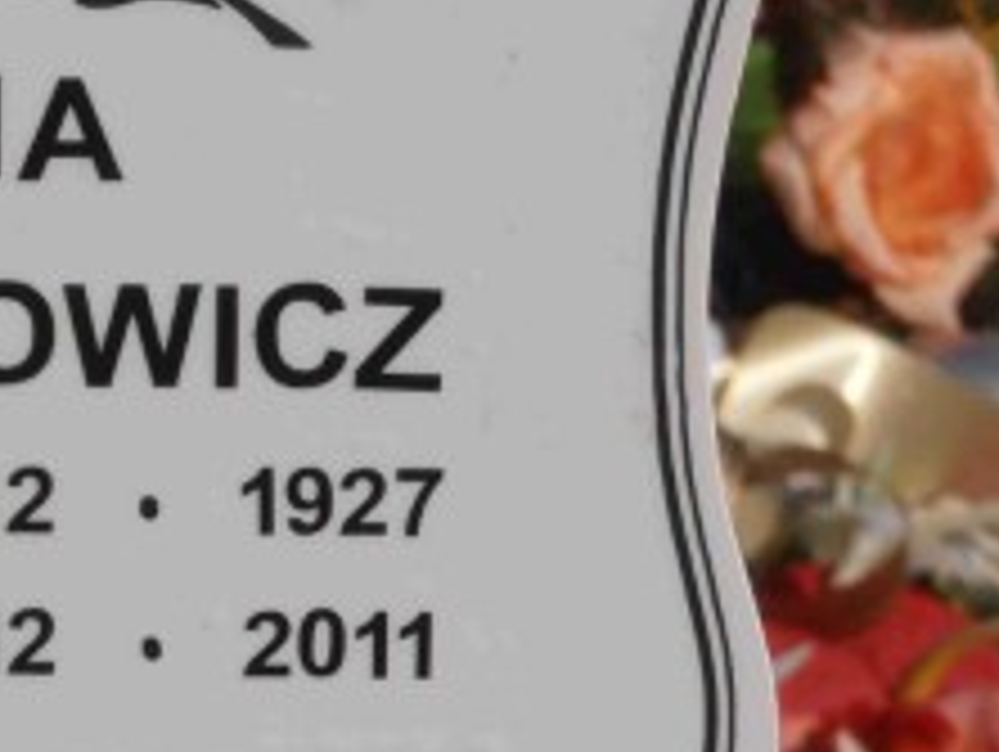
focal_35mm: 478
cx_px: -45
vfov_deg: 3.1
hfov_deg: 4.1
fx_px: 13810
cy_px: 486
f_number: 5.9
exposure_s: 1/1000
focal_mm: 29.44
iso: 80
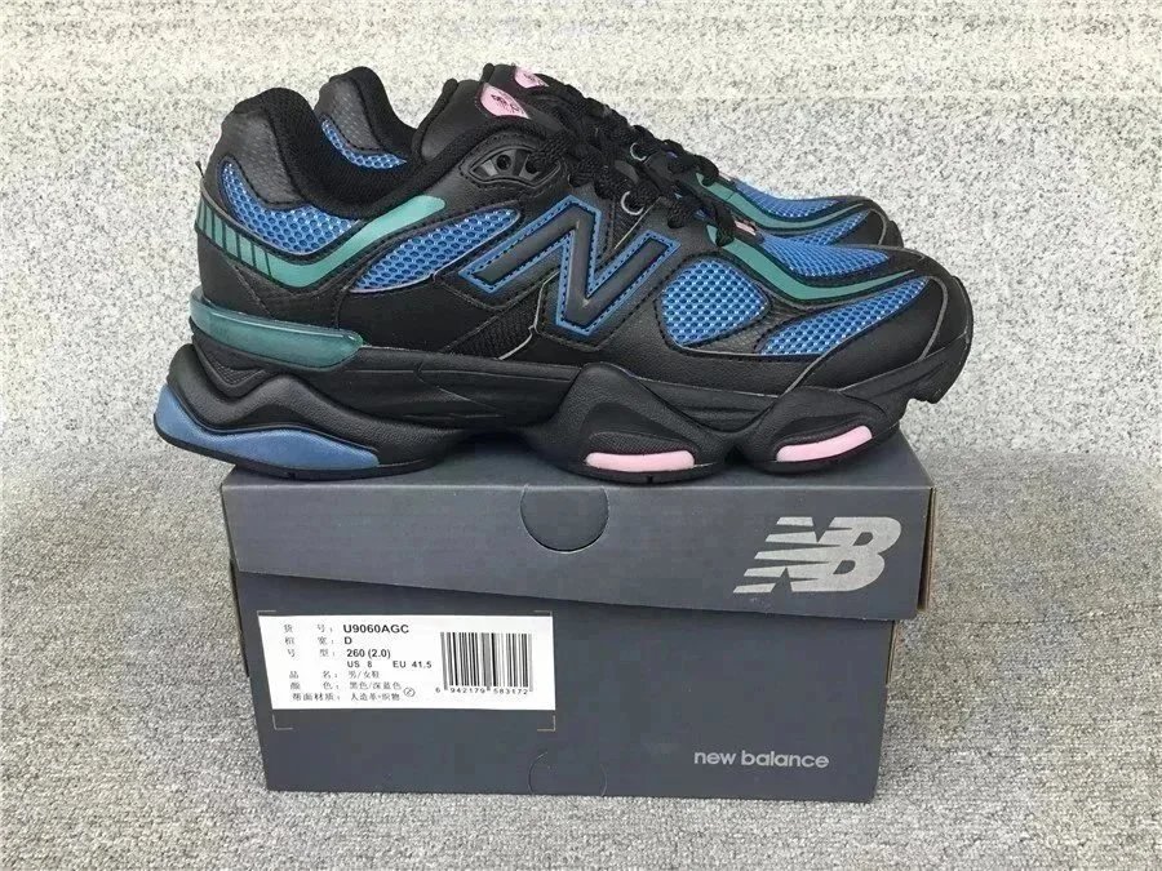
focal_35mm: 31
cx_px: 581
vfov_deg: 45.4
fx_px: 1041
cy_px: 436
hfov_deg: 58.4
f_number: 2.4
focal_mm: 3.3
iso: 25
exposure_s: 1/100
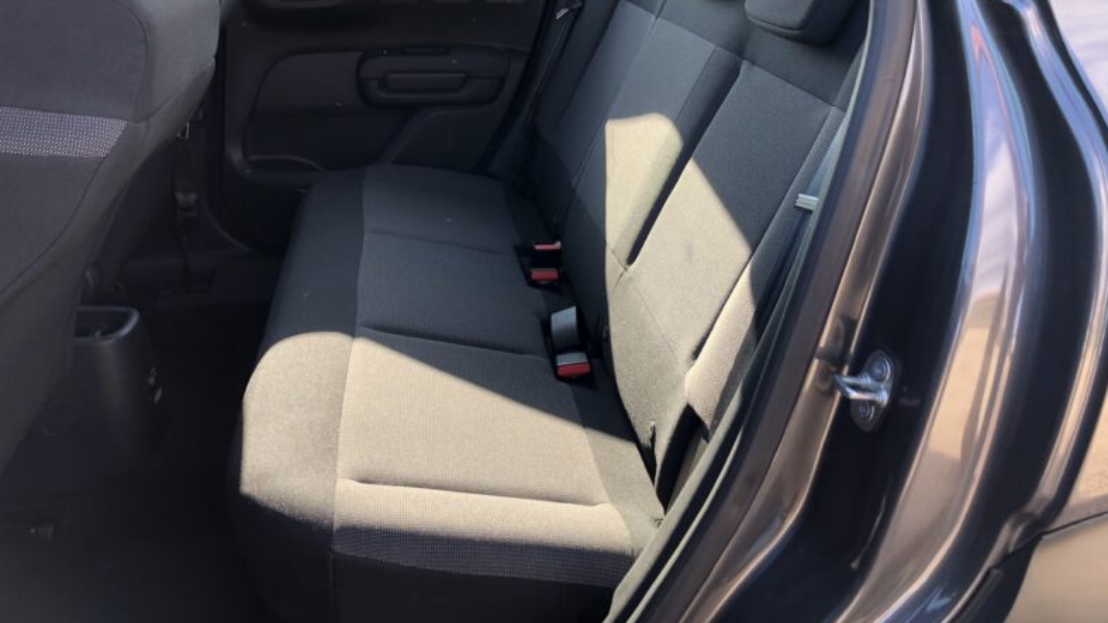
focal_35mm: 31
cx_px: 556
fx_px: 911
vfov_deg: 37.4
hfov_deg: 62.6
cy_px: 214
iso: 32
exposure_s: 1/120
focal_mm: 3.99
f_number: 1.8
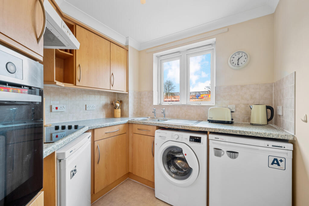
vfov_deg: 79.1
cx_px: 154
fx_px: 124
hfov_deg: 102.3
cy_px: 103
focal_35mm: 14
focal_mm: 14.5
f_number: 16
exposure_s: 1.3
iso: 250
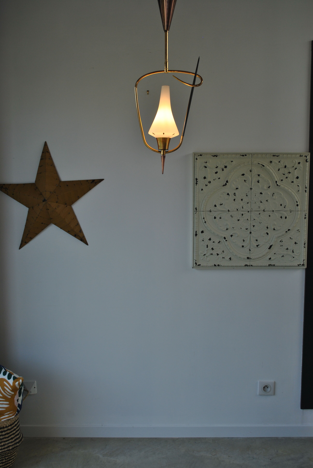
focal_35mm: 39
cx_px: 156
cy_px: 234
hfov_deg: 34.3
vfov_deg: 49.5
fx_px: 507
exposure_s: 1/125
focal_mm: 26
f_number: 5.6
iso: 140
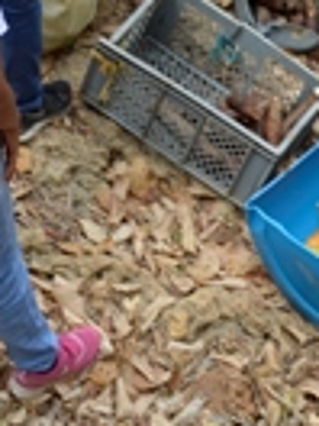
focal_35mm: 104
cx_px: 126
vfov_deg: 17.8
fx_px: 1278
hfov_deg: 14.2
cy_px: -116
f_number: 6.3
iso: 100
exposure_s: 1/100
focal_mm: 18
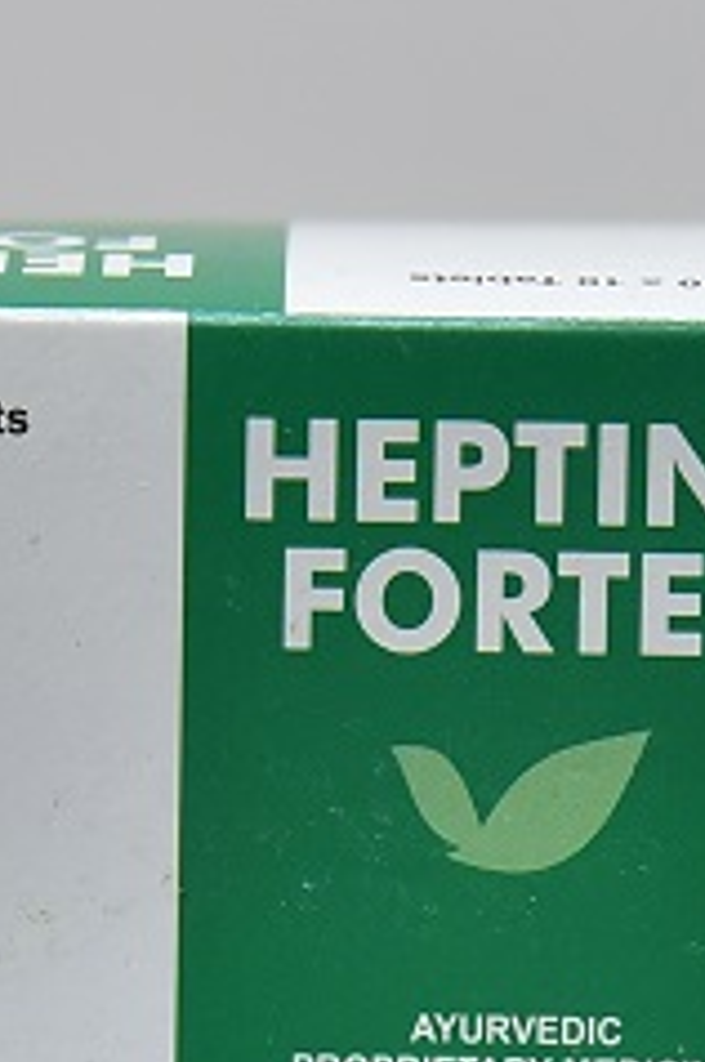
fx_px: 7807
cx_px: 187
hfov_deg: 5.2
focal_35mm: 265
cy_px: 714
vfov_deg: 7.8
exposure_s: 1/125
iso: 1600
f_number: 4.5
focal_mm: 120
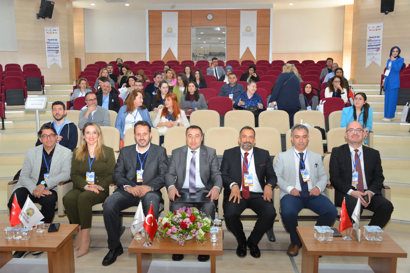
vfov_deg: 38.9
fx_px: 387
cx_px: 205
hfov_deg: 55.8
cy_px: 136
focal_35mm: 34
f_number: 8
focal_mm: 34
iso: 1600
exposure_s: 1/80
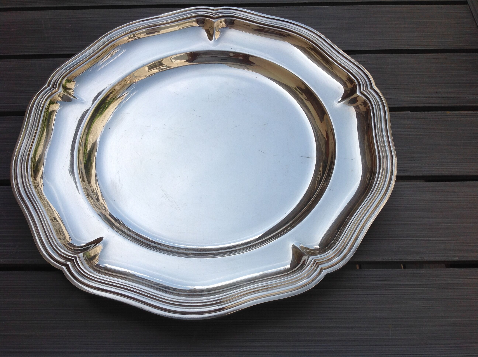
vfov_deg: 40.6
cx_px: 239
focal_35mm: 35
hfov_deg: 52.7
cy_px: 178
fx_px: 483
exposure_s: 1/1779
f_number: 2.4
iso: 50
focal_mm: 4.28
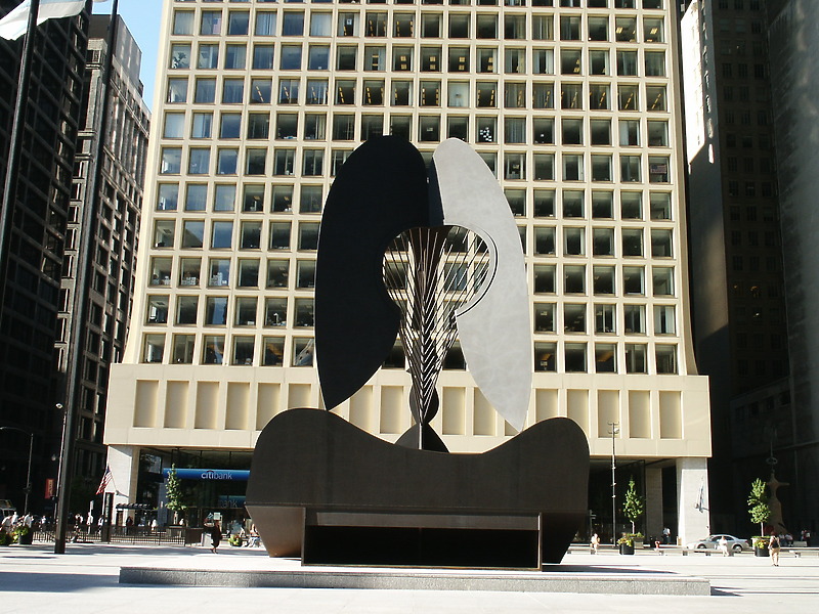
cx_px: 410
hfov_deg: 46.8
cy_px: 307
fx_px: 946
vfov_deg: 36.0
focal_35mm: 40
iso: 64
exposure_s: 1/60
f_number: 6.7
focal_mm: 8.3
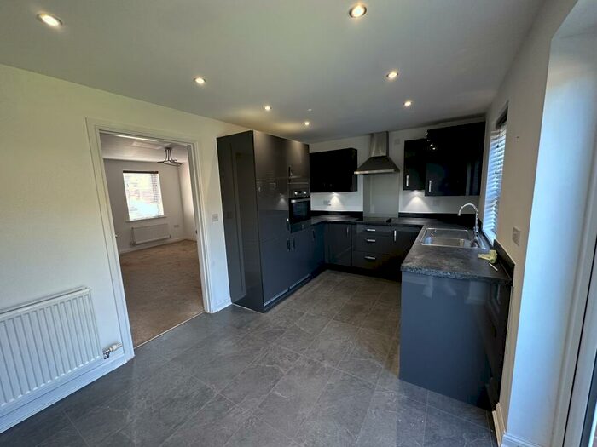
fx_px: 241
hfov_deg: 102.1
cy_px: 224
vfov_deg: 85.7
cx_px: 298
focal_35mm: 14
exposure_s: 1/100
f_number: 2.2
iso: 250
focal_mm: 2.22
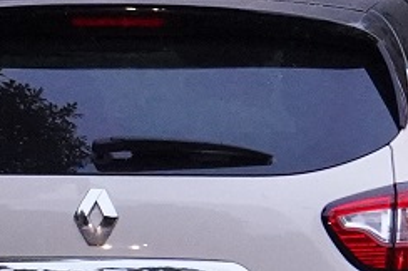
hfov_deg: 2.8
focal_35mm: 749
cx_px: 23
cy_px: 304
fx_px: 8477
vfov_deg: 1.8
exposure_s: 1/160
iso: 8000
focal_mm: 95
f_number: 4
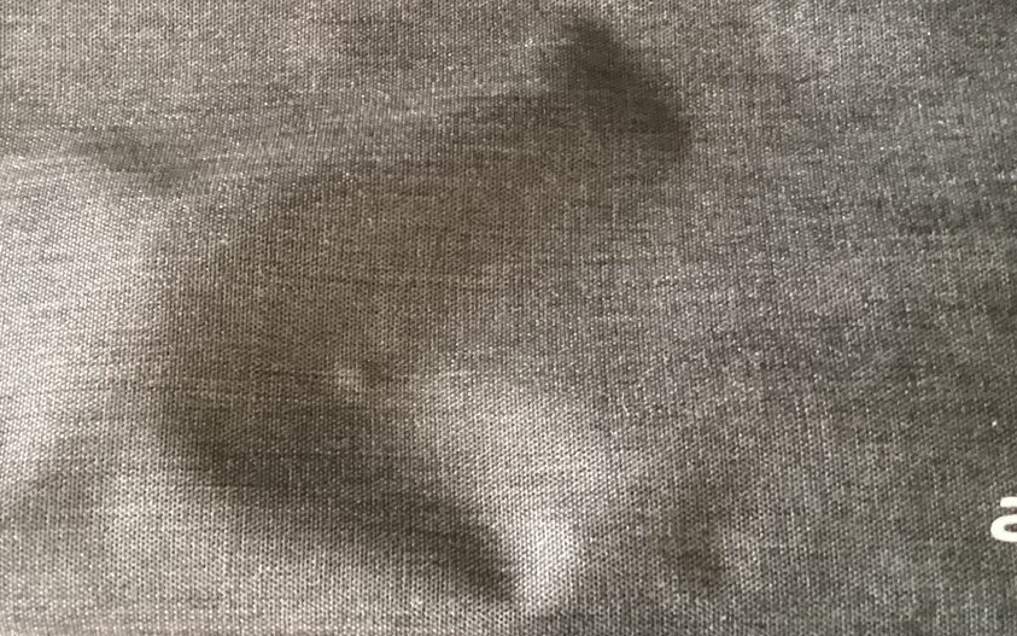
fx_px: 1635
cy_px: 166
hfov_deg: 34.4
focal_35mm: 59
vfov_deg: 21.8
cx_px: 394
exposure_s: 1/30
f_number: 2.4
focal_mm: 3.3
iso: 640
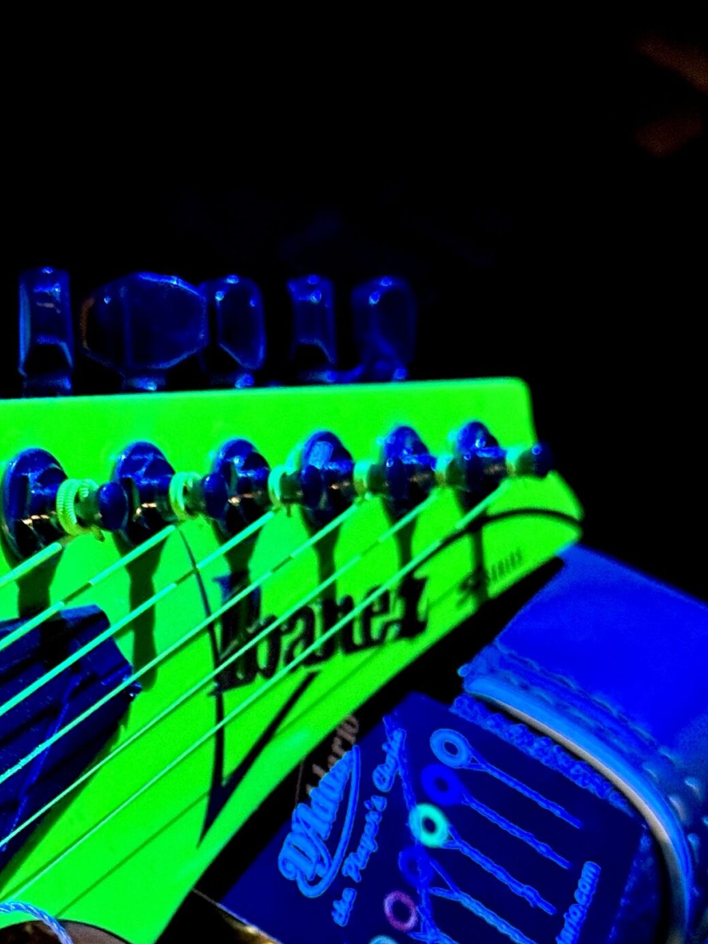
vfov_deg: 21.7
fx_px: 2427
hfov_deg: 16.5
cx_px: 136
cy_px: 761
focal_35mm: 89
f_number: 1.78
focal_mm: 6.76
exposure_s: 1/40
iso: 400
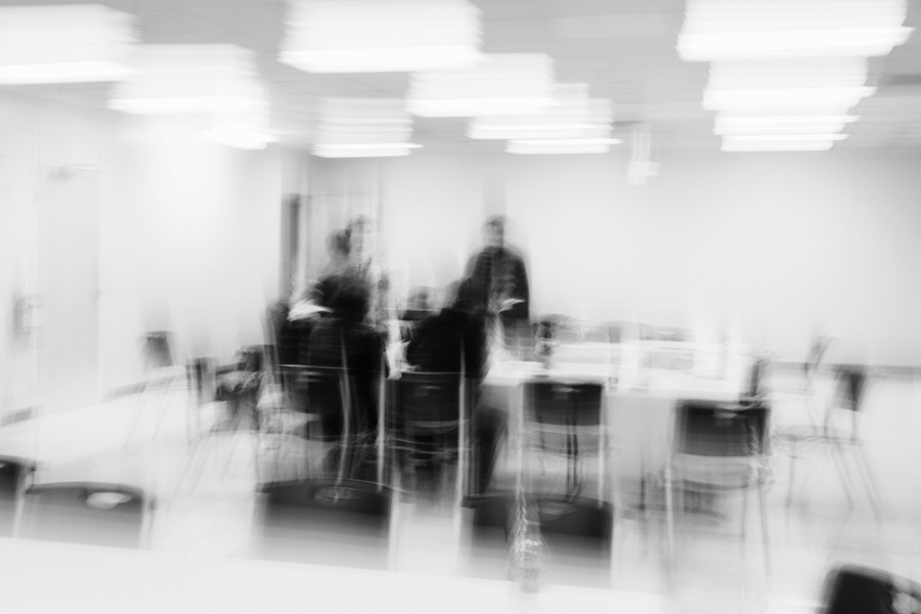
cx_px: 460
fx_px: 1049
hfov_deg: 47.4
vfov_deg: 32.6
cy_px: 307
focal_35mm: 41
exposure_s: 1.6
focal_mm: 27
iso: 800
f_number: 16
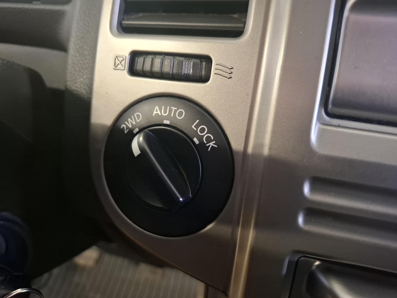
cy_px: 149
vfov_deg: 58.9
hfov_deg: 73.9
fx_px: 264
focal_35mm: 23
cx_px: 198
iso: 640
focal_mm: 5.54
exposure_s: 1/25
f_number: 1.8
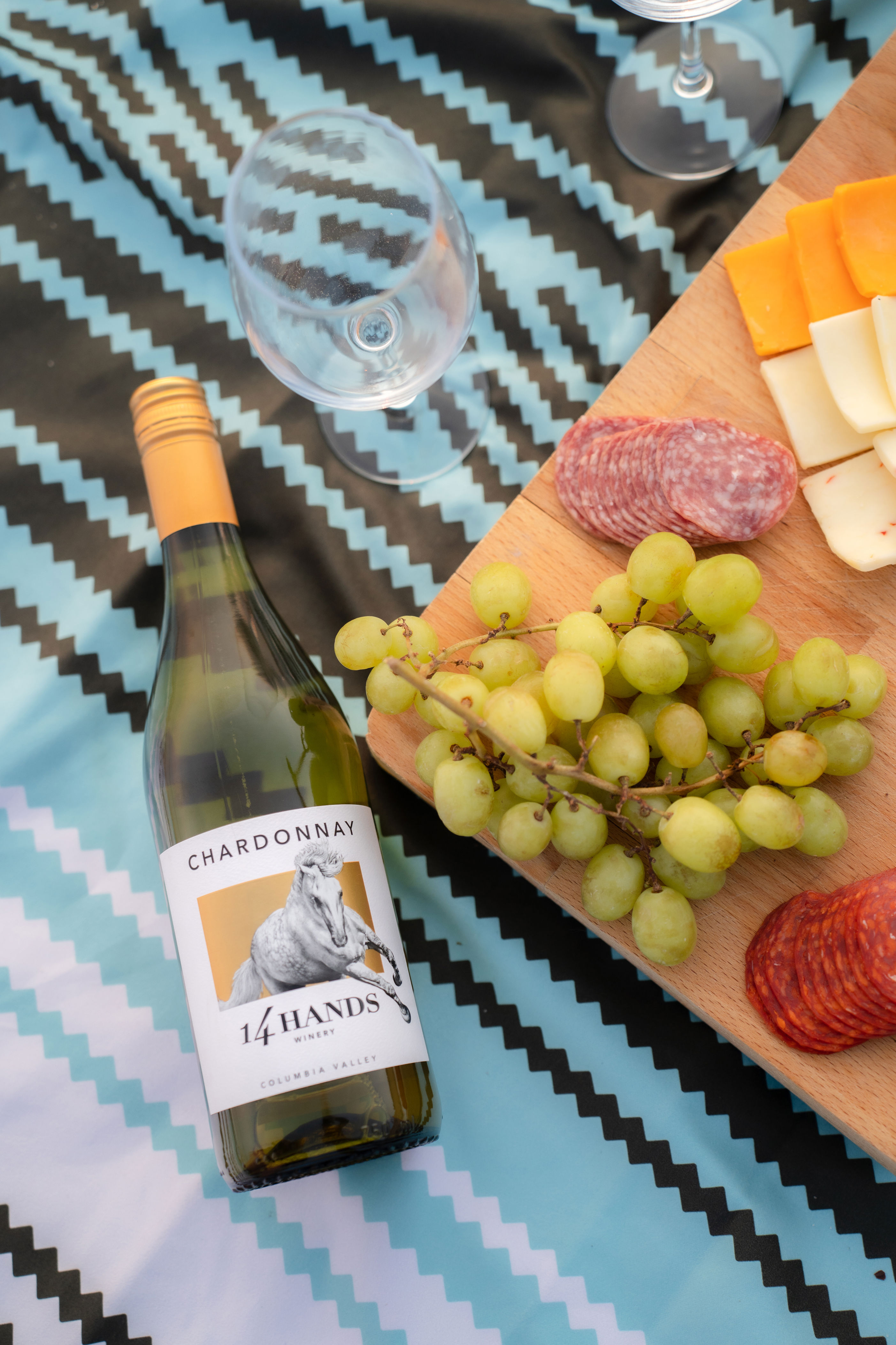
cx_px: 448
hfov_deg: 26.0
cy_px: 672
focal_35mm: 52
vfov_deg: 38.2
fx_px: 1941
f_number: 2.8
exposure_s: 1/250
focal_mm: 52
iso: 250
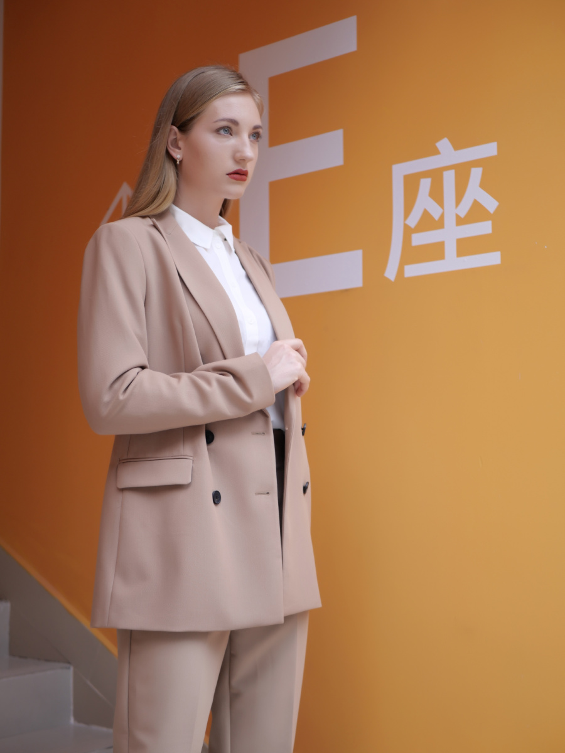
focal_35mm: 50
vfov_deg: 38.2
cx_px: 282
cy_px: 376
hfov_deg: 29.1
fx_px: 1088
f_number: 1.7
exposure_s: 1/500
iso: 200
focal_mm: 25
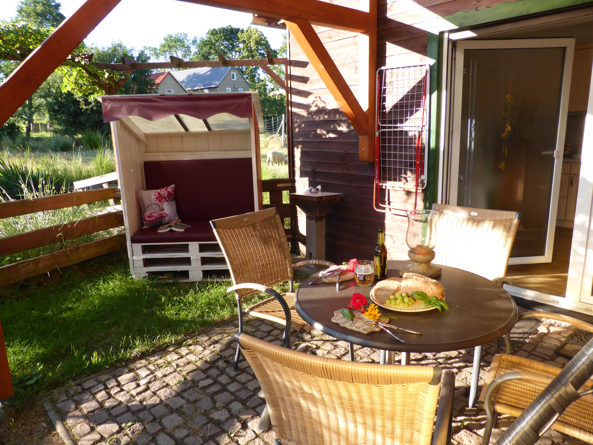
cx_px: 296
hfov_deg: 69.4
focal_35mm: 25
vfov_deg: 54.9
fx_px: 428
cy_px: 222
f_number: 3.3
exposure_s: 1/160
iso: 100
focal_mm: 4.3
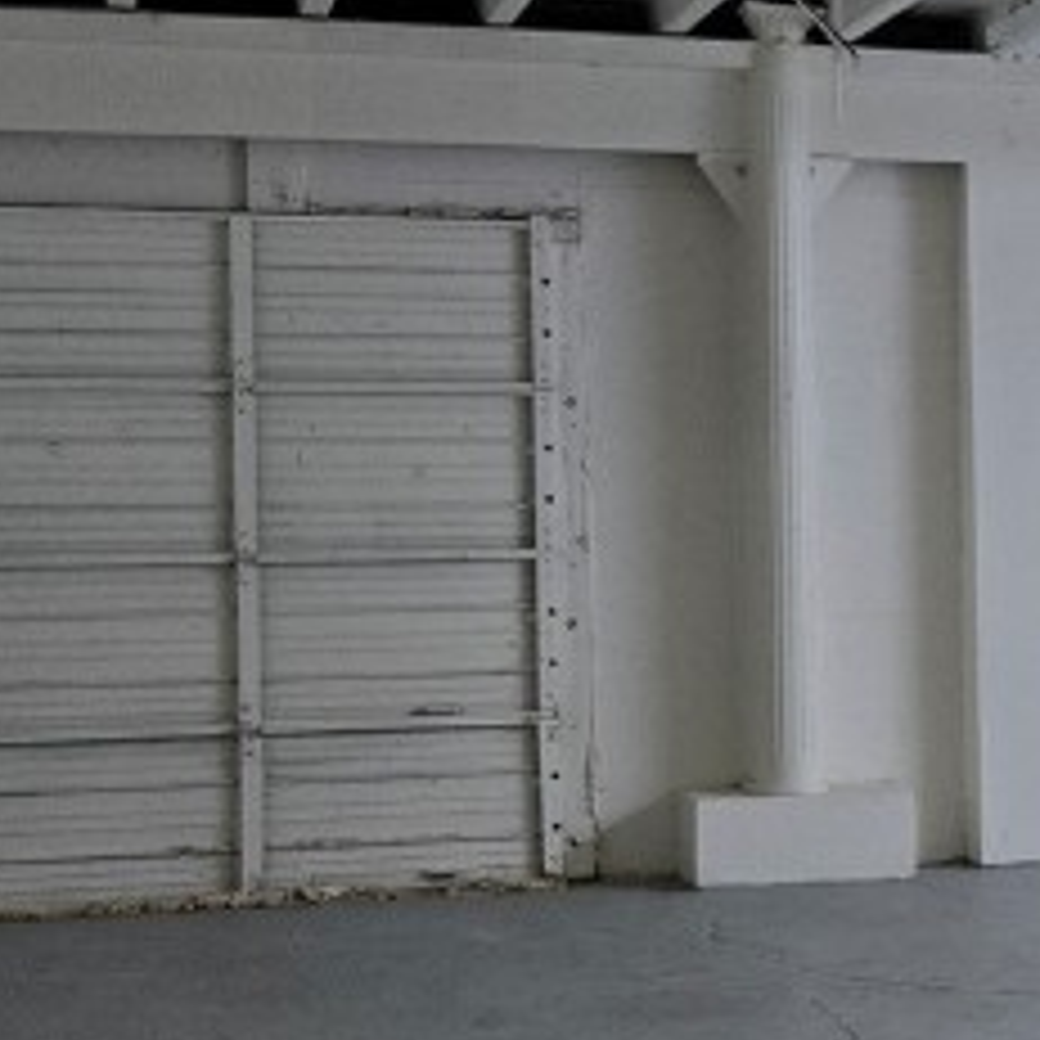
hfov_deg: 17.4
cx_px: 1549
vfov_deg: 19.3
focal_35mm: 90
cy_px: 563
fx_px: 3059
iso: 250
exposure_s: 1/120
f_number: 1.8
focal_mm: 5.4
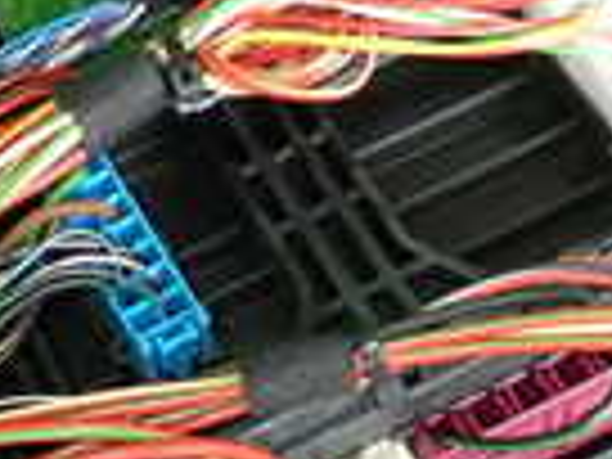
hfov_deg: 17.9
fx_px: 1945
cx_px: 252
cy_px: 382
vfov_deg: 13.4
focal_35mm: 110
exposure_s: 1/30
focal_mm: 4.5
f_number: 2
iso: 200
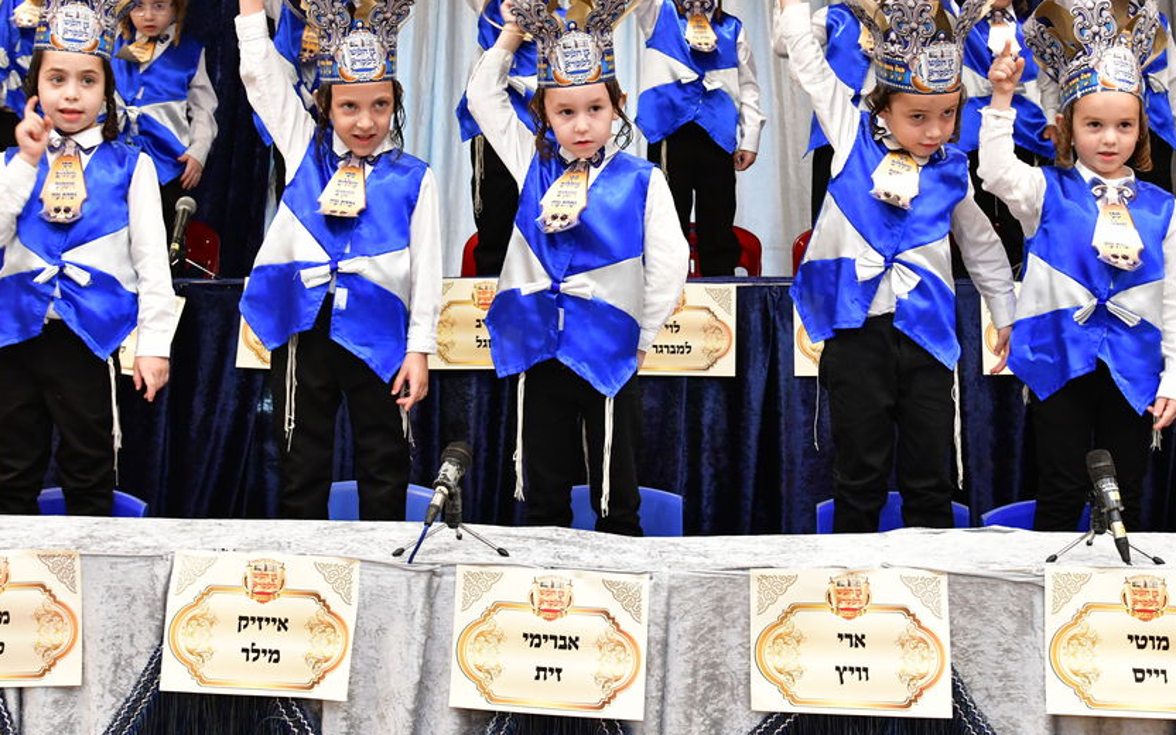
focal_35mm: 48
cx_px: 615
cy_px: 134
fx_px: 1538
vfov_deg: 26.3
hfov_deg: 41.8
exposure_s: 1/100
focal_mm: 28
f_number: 5.6
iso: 2000
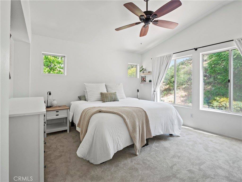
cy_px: 91
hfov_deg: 94.5
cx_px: 121
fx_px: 112
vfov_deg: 78.1
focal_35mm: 16
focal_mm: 8
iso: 250
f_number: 8
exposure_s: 1/5
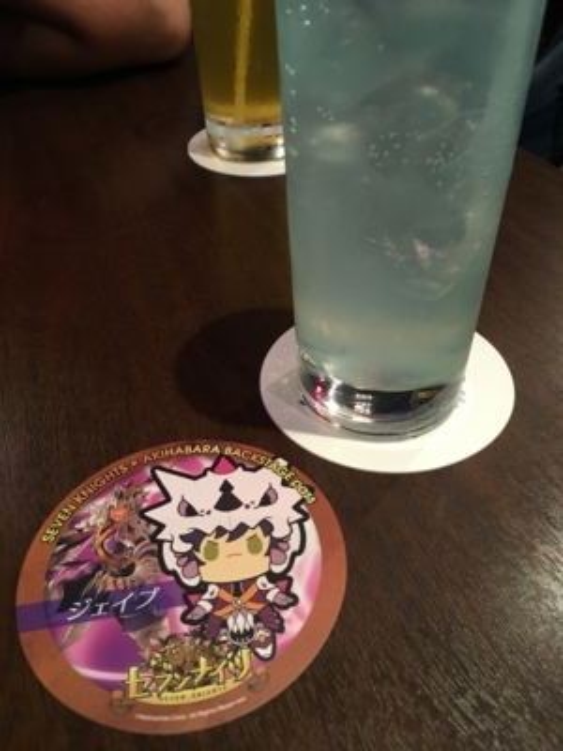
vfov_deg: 61.7
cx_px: 282
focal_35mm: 29
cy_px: 376
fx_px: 629
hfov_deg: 48.2
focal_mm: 4.15
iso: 125
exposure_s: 1/30
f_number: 2.2
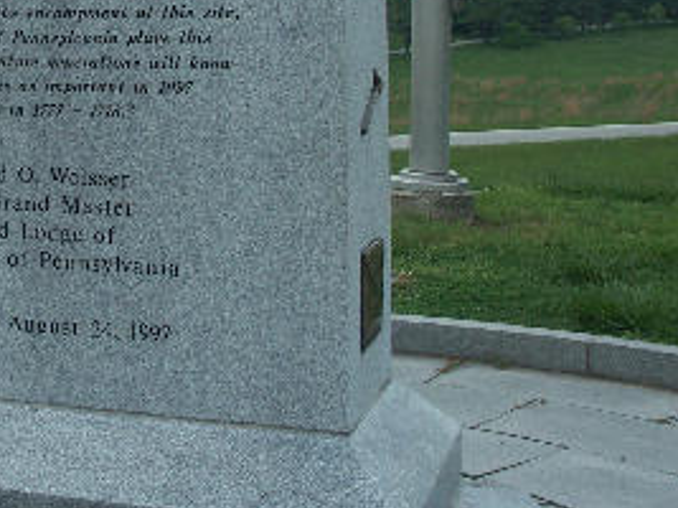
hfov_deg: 25.8
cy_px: 84
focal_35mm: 72
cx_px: 19
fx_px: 1410
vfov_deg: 20.1
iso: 100
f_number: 5.6
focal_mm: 9.47
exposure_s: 1/200
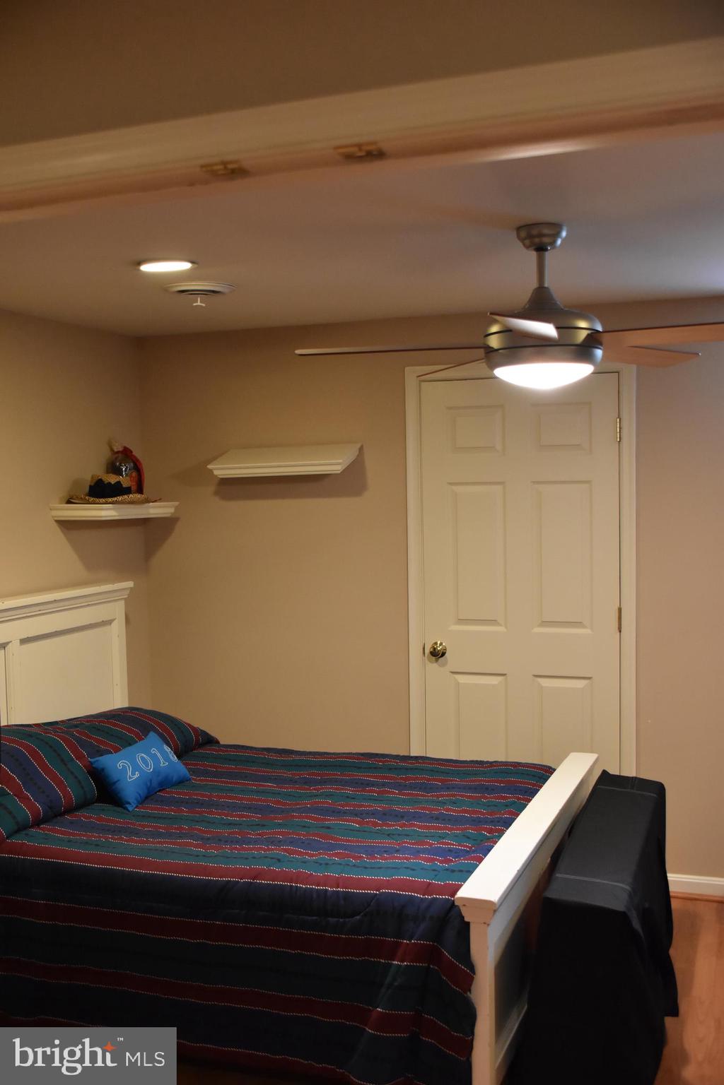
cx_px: 362
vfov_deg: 53.1
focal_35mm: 36
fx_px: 1086
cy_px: 542
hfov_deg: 36.9
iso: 2500
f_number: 4
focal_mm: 24
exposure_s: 1/60
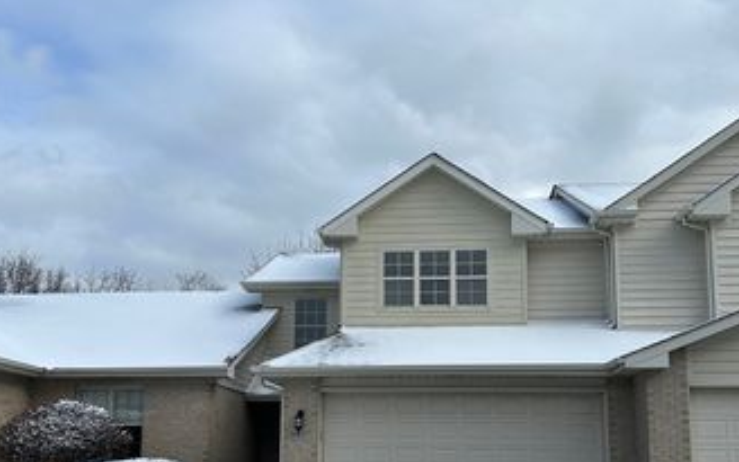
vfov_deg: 30.2
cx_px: 370
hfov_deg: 47.2
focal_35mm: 42
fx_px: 846
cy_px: 328
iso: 50
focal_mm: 5.7
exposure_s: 1/4831
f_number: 1.5
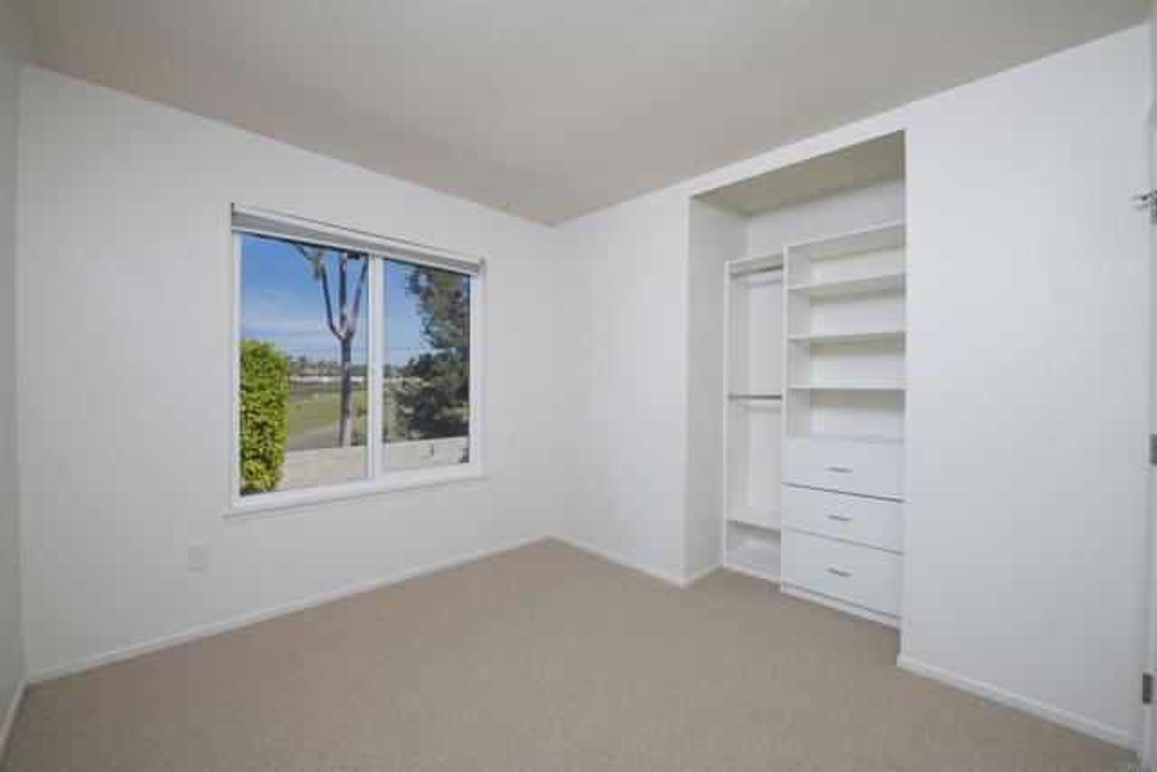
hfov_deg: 104.2
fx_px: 450
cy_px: 386
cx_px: 578
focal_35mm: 14
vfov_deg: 81.2
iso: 320
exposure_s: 1/250
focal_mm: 14
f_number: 8
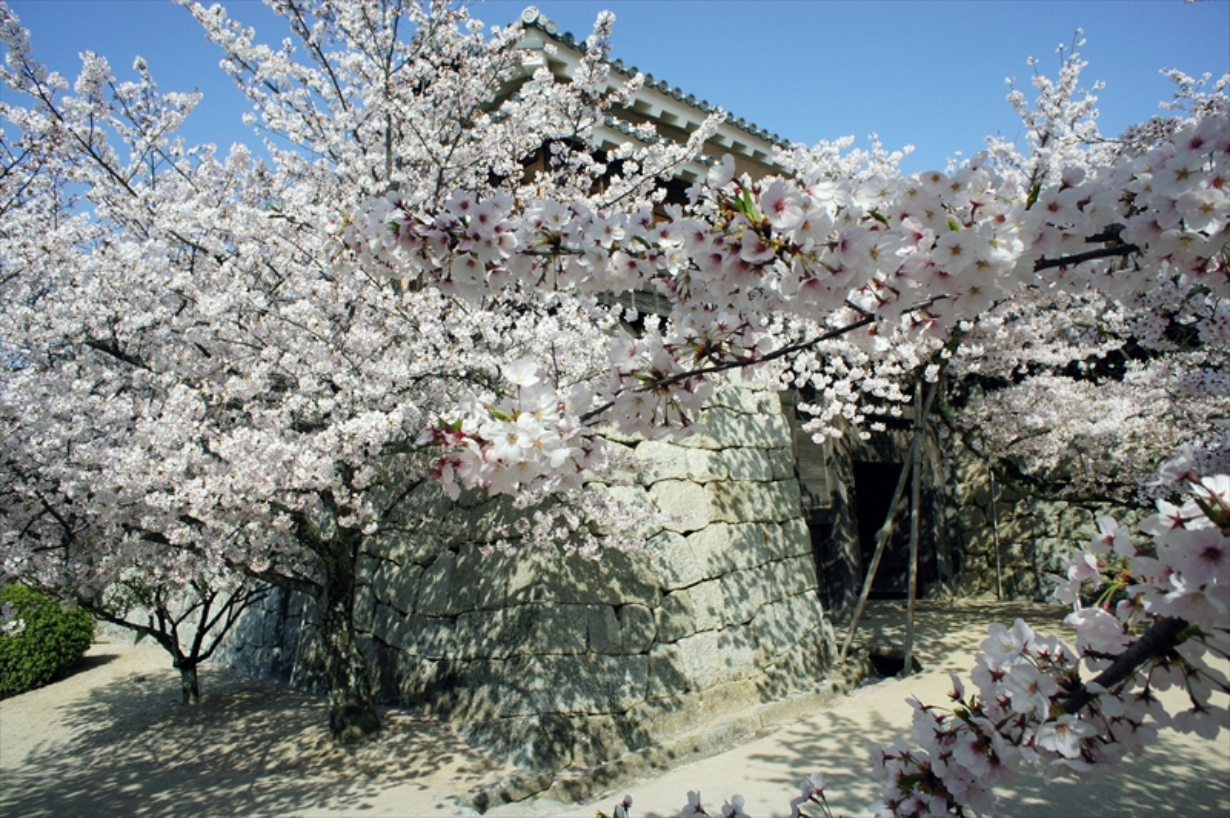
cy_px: 409
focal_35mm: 24
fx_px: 819
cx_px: 615
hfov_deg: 73.8
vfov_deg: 53.1
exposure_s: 1/1000
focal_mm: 16
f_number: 8
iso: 400
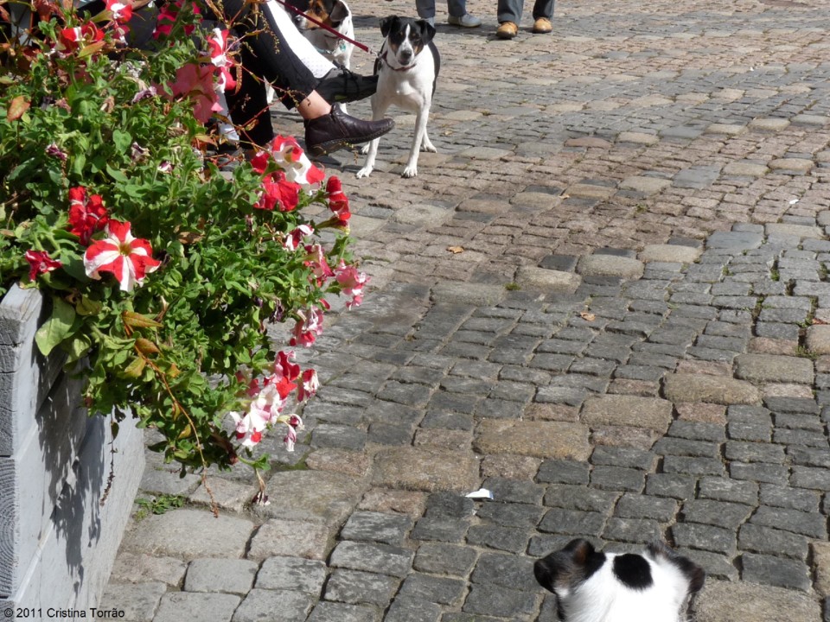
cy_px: 311
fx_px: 1463
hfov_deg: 31.7
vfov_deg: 24.0
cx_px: 415
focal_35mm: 61
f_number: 5.6
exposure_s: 1/400
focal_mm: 7.6
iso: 100
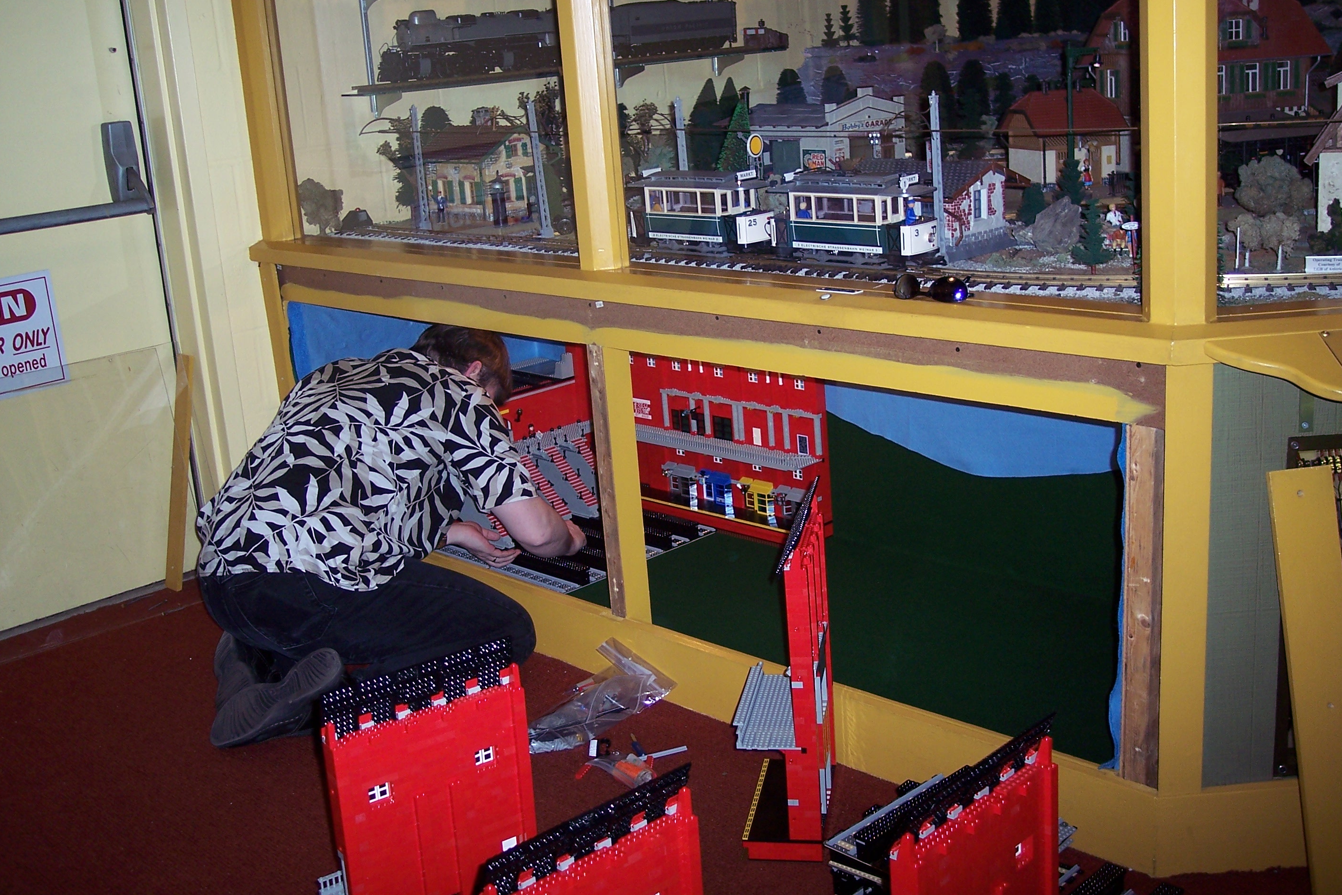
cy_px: 418
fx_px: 1528
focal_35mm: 41
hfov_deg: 47.4
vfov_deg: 32.6
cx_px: 672
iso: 100
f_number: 2.8
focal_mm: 8
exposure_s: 1/60
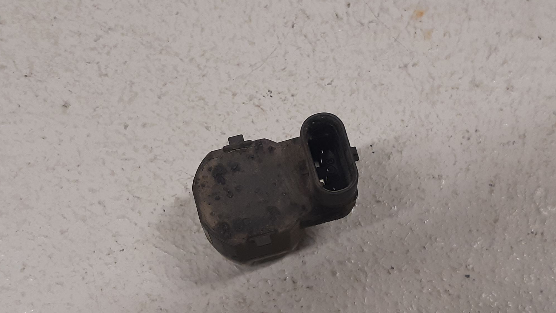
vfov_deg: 40.2
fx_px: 428
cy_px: 162
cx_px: 272
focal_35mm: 29
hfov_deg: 66.1
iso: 100
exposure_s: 1/50
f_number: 1.7
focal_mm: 3.93
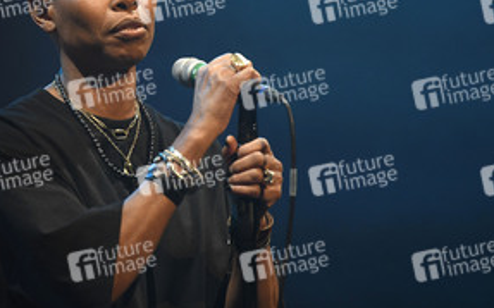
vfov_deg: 4.1
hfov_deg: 6.6
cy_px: 132
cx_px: 135
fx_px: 4306
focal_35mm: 320
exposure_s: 1/320
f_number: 3.5
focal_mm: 200
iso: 1600
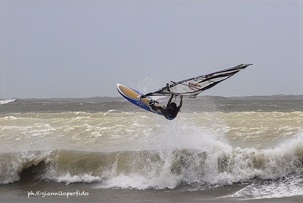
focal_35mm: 300
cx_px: 152
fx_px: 2528
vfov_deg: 4.6
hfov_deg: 6.9
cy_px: 102
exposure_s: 1/750
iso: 200
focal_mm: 200
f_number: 10
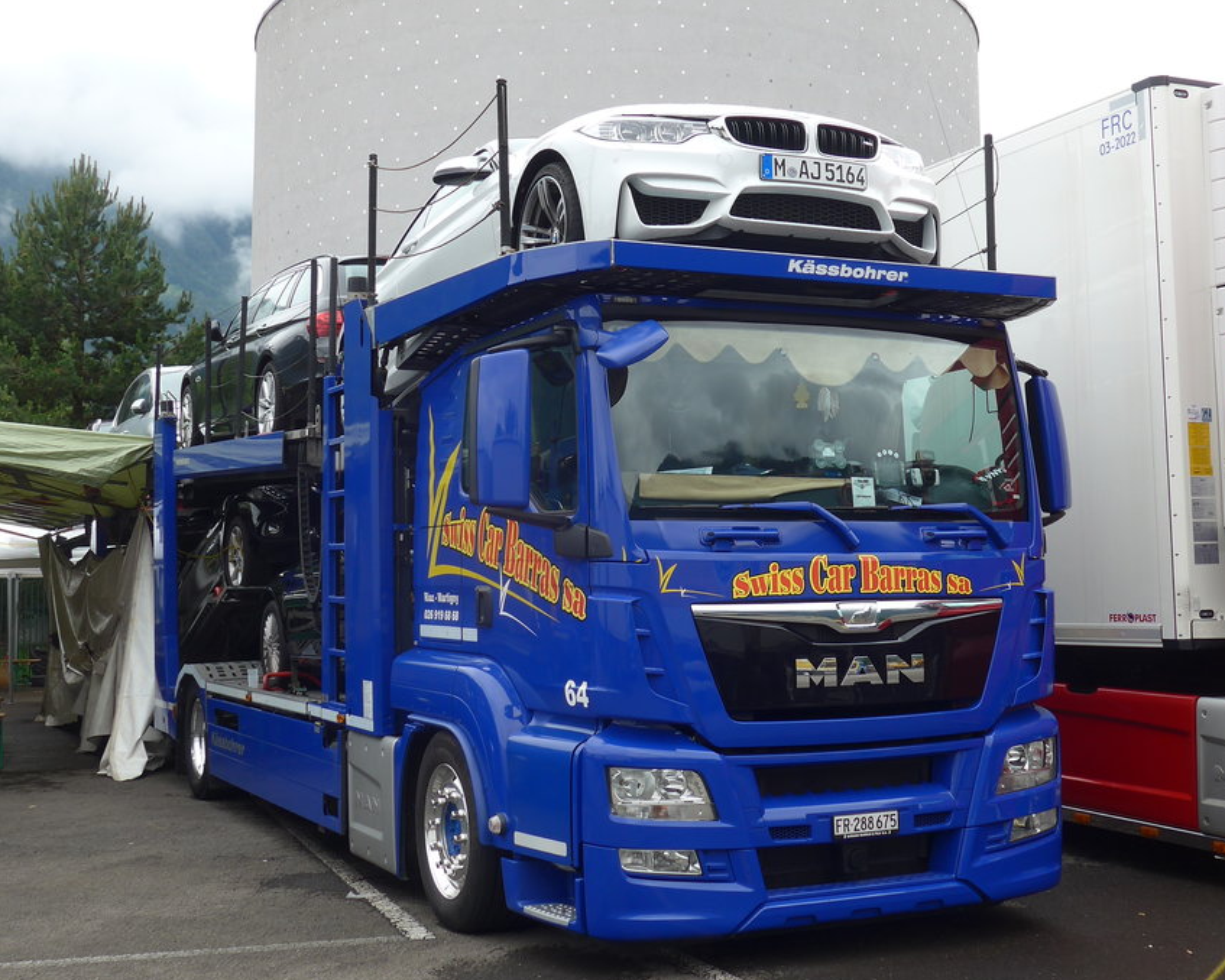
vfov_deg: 32.1
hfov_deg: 39.5
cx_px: 633
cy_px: 460
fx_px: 1704
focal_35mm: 47
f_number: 2.8
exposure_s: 1/320
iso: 80
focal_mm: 7
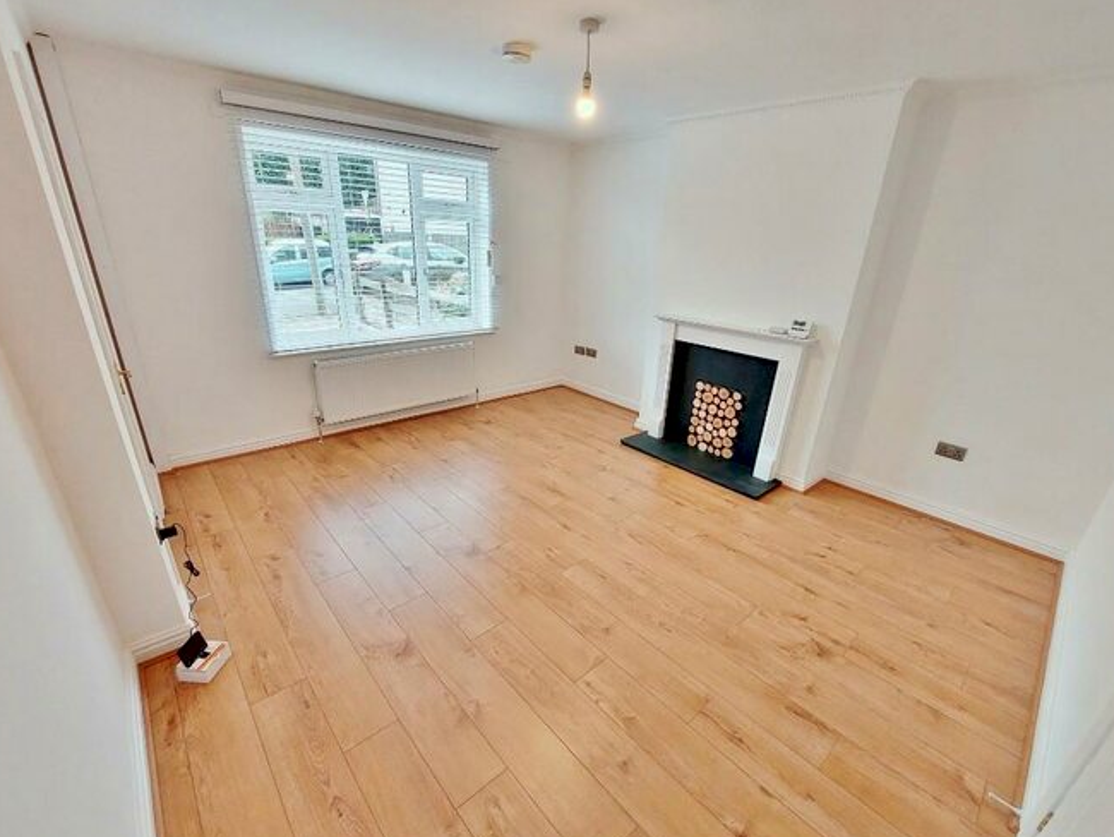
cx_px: 554
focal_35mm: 14
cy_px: 433
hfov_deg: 102.0
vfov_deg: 85.7
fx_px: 451
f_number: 2.2
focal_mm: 1.74
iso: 100
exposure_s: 1/100
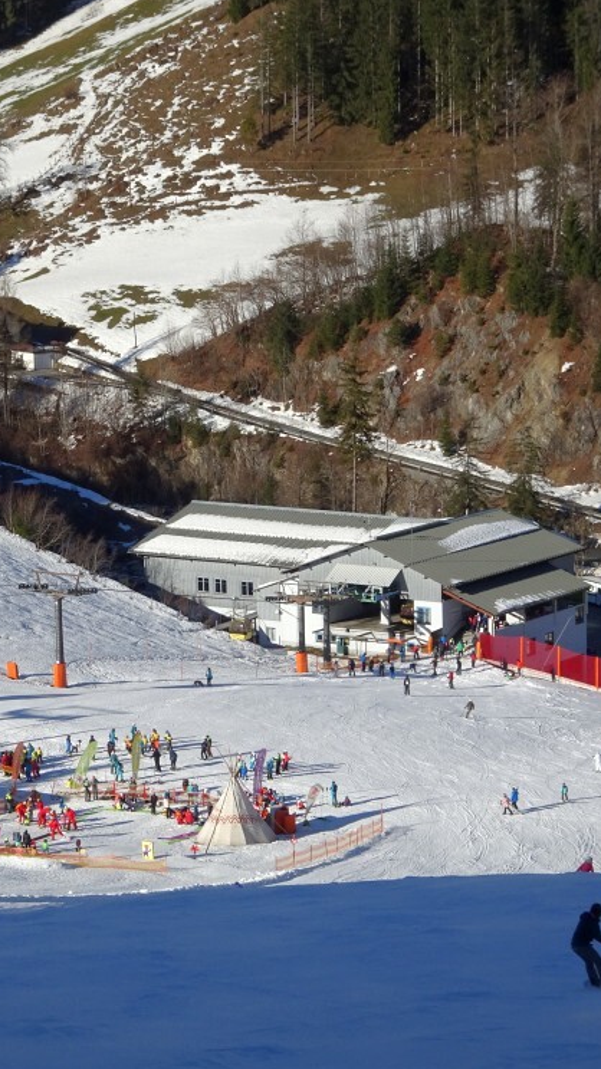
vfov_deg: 20.4
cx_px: 161
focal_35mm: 105
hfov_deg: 11.5
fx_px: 2977
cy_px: 523
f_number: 5
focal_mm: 12.01
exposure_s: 1/800
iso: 80
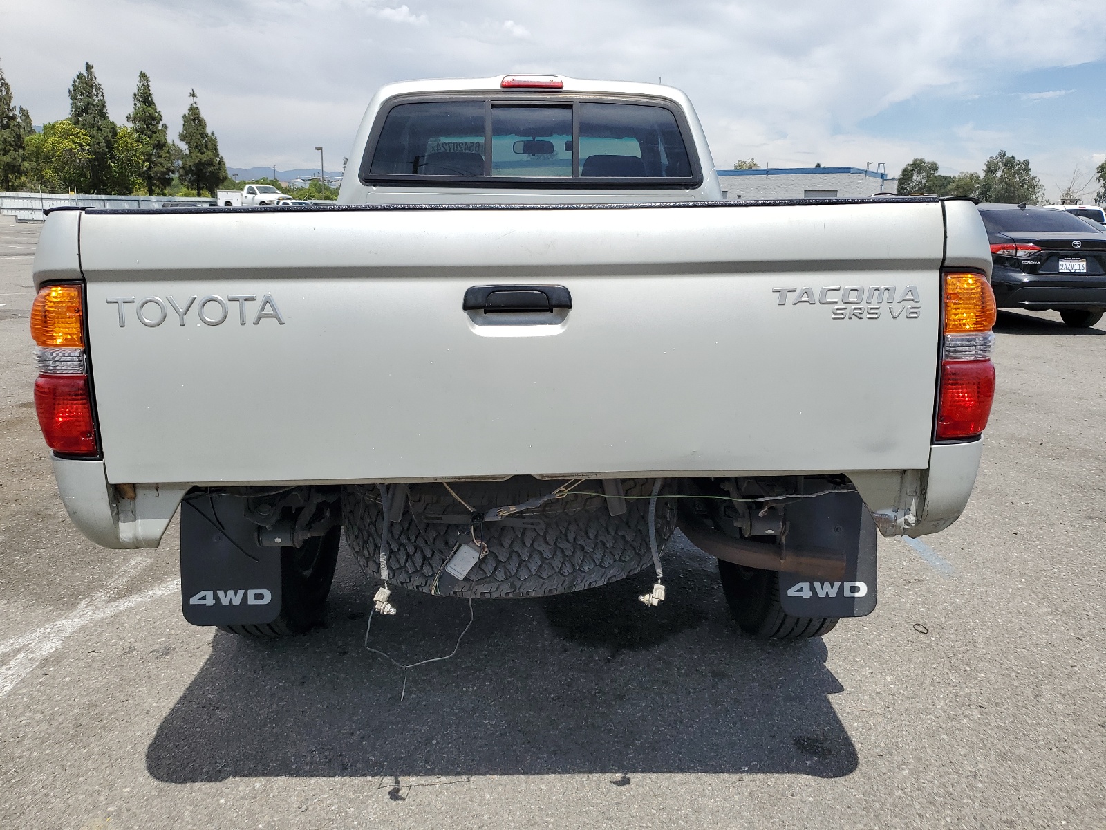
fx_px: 831
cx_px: 553
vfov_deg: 53.1
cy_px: 415
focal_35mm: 26
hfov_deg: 67.3
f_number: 1.5
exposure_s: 1/3333
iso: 50
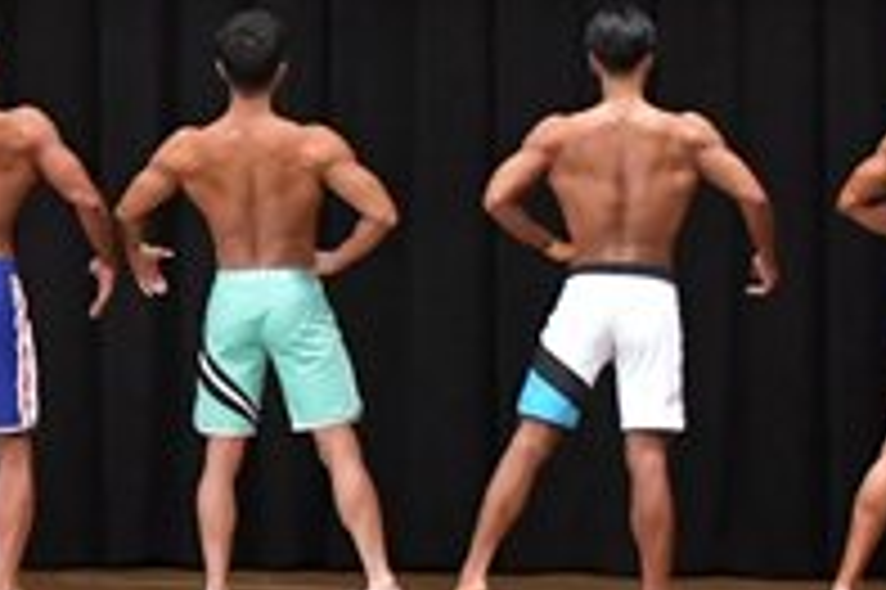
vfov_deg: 4.8
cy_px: 108
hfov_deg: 7.2
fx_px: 6959
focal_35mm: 283
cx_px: -326
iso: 6400
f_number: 5.6
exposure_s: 1/400
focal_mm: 48
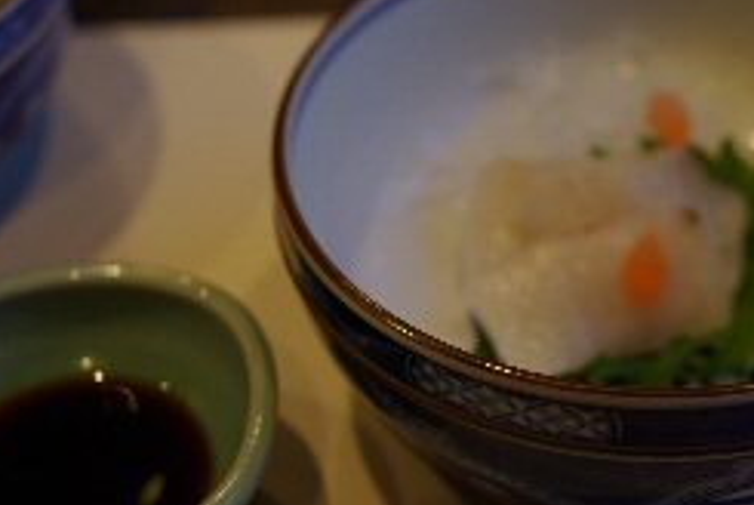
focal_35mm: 86
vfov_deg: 16.0
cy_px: 228
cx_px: 585
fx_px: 1800
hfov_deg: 23.4
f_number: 2.8
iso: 200
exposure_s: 1/20
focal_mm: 35
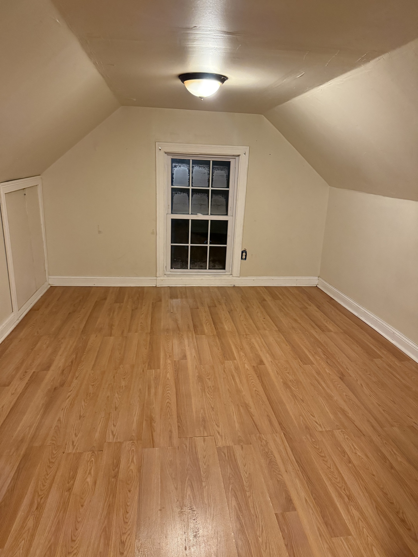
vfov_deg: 71.6
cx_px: 209
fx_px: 386
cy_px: 278
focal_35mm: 24
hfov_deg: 56.8
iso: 640
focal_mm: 6.76
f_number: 1.78
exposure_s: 1/60
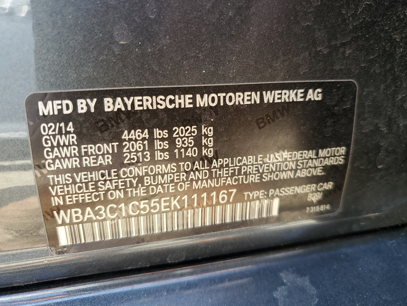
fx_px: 306
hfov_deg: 67.3
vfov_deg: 53.1
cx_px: 204
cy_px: 153
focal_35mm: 26
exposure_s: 1/141
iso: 50
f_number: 1.5
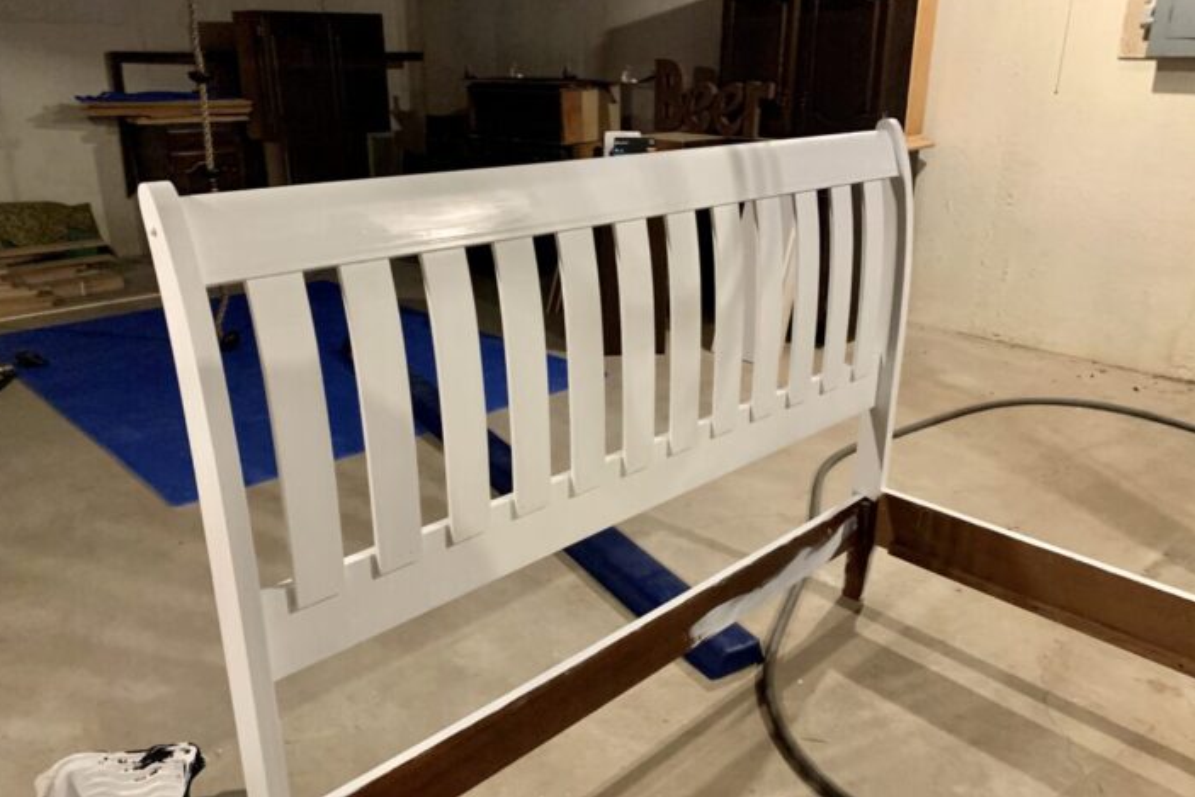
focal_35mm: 28
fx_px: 930
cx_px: 580
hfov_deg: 65.4
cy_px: 420
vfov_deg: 46.4
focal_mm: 4.25
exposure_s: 1/30
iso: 500
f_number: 1.8
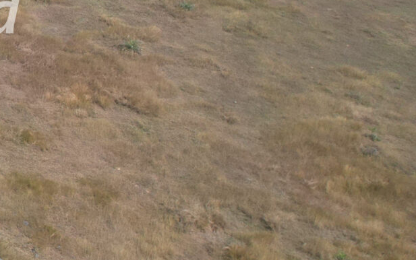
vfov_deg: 13.9
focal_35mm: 93
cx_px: -420
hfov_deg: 16.7
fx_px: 1055
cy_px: -1
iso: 100
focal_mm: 8.38
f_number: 2.8
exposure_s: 1/1500
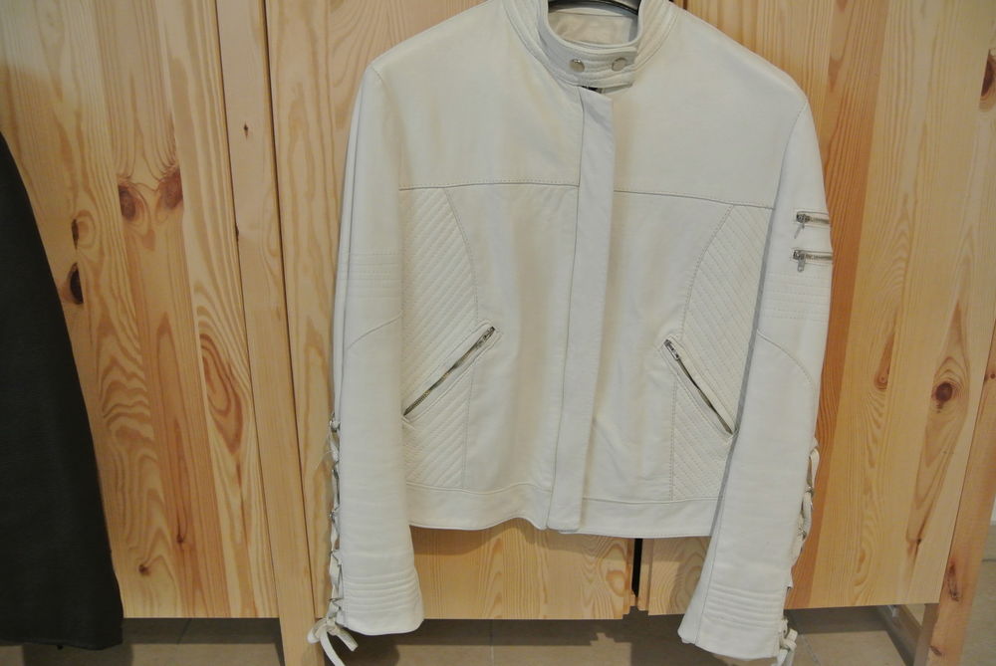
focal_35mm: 31
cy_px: 333
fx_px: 859
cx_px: 498
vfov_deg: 42.4
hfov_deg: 60.2
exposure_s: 1/30
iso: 1000
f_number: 4.2
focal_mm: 11.5
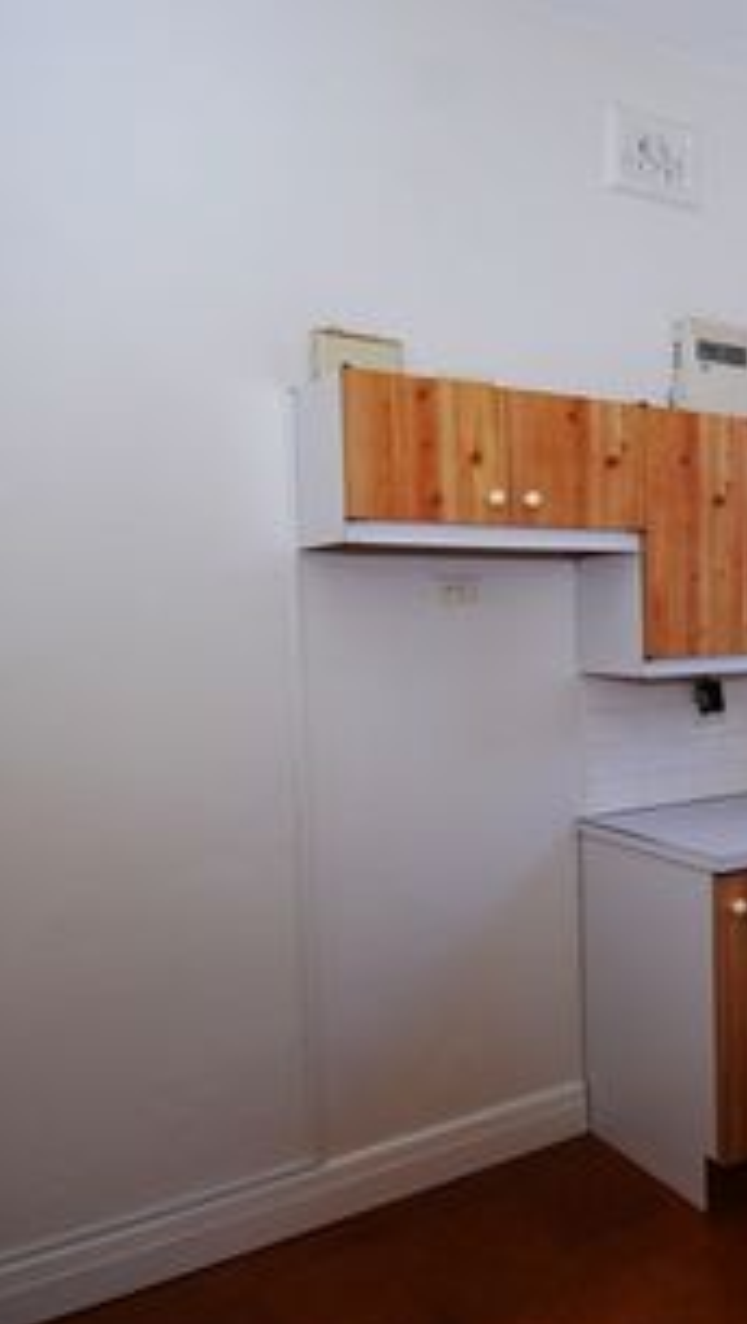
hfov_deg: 38.7
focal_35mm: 29
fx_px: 1019
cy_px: 675
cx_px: 599
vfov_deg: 66.0
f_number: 4.5
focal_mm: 12
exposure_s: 1/25
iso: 100
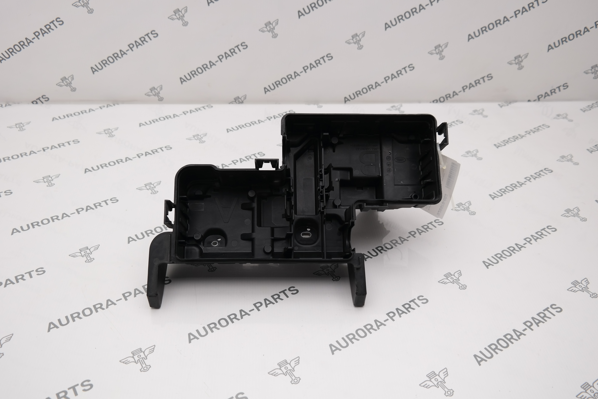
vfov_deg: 43.6
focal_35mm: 30
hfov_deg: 61.9
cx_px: 299
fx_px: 498
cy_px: 200
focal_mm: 20
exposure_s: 1/100
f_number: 4
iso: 100
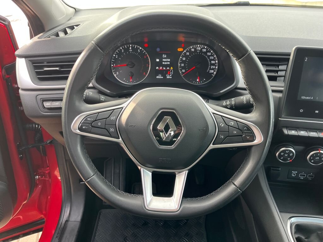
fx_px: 243
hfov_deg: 67.3
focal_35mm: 26
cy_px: 121
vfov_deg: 53.1
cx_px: 162
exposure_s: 1/121
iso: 80
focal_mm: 5.1
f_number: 1.6
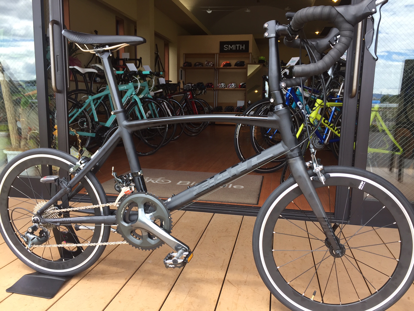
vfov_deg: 48.2
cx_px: 207
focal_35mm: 29
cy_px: 156
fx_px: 347
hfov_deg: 61.7
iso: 32
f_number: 2.2
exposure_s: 1/211
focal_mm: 4.15
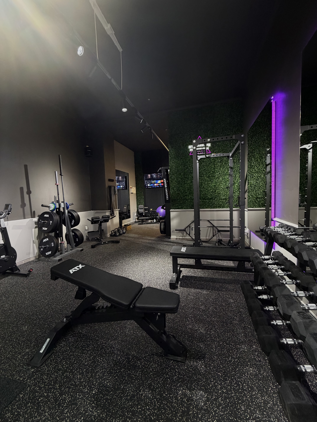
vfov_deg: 102.1
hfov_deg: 85.7
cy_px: 211
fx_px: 171
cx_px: 158
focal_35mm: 14
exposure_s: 1/50
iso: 320
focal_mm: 2.22
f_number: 2.2
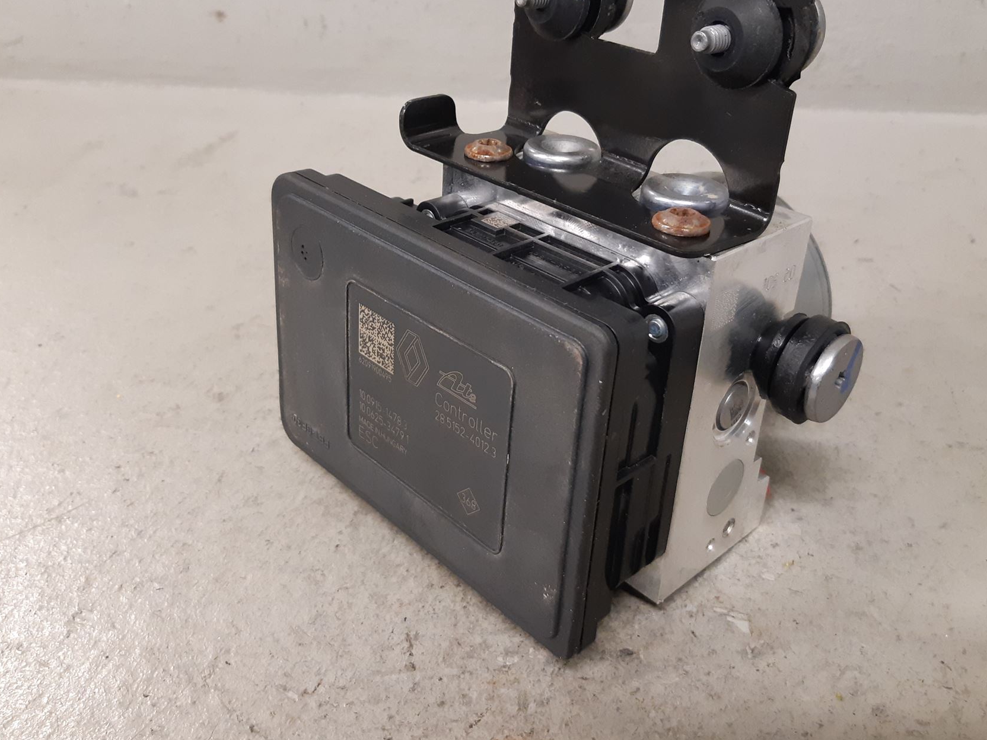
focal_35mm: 32
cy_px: 299
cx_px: 477
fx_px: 912
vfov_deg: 44.0
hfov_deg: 56.8
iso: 250
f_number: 1.7
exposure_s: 1/50
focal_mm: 3.93
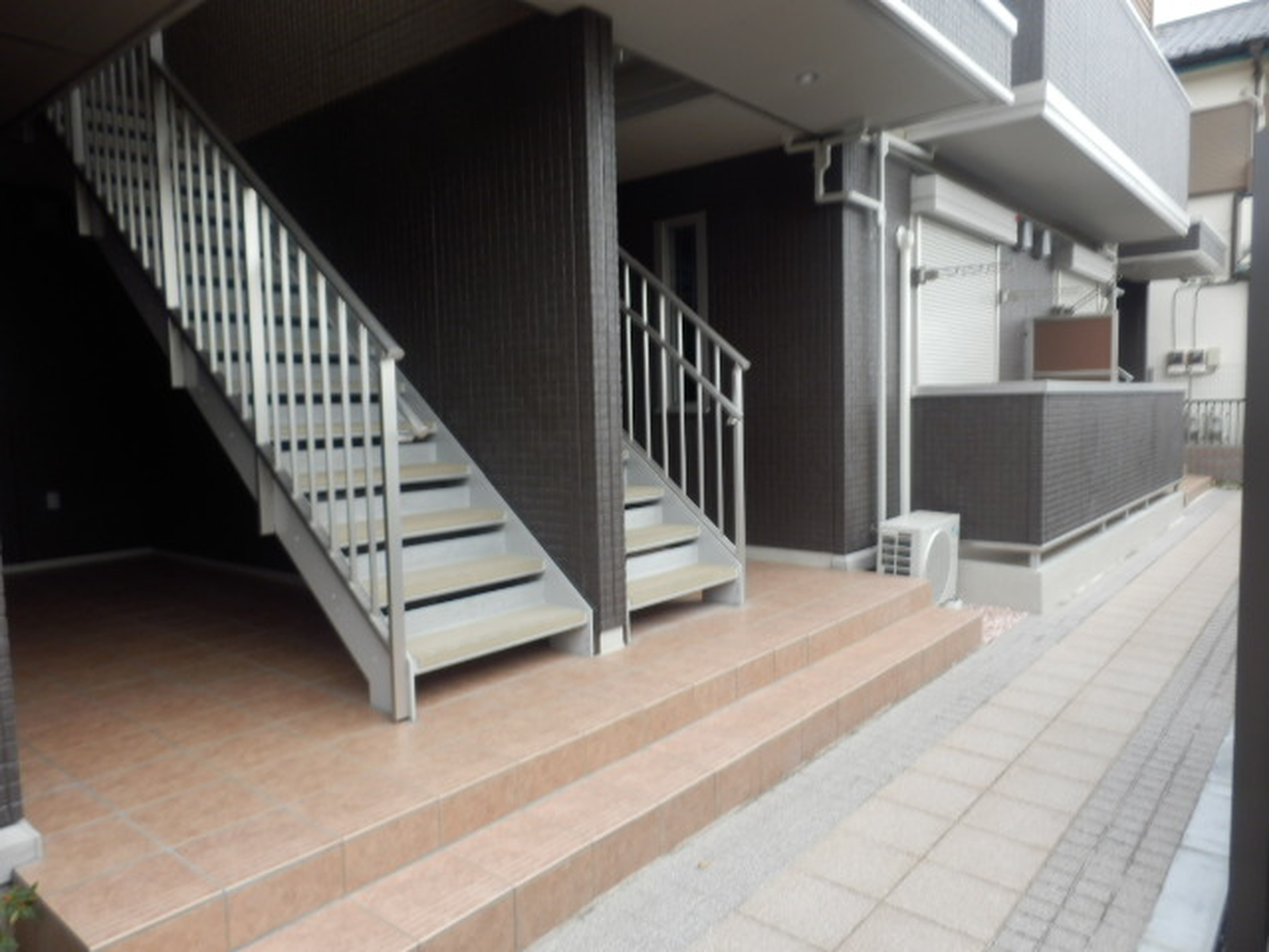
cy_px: 476
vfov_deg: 56.8
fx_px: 880
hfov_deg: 71.6
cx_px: 634
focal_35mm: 24
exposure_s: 1/30
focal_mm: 4.2
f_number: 3
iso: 80
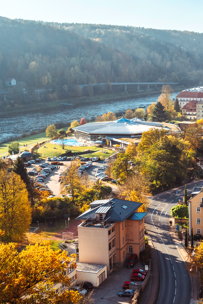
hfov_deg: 22.1
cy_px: 152
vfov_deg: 33.4
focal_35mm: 60
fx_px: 507
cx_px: 186
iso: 320
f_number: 11
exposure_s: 1/320
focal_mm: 40
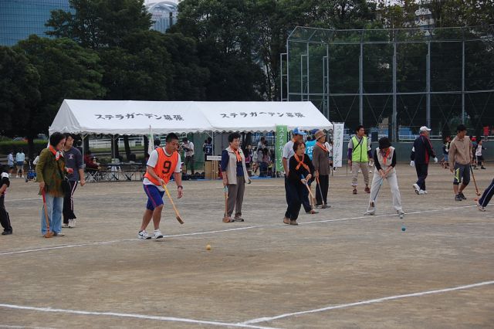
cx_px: 247
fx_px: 1275
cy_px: 164
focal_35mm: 93
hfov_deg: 21.9
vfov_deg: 14.7
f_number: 5.6
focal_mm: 62
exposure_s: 1/500
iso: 320
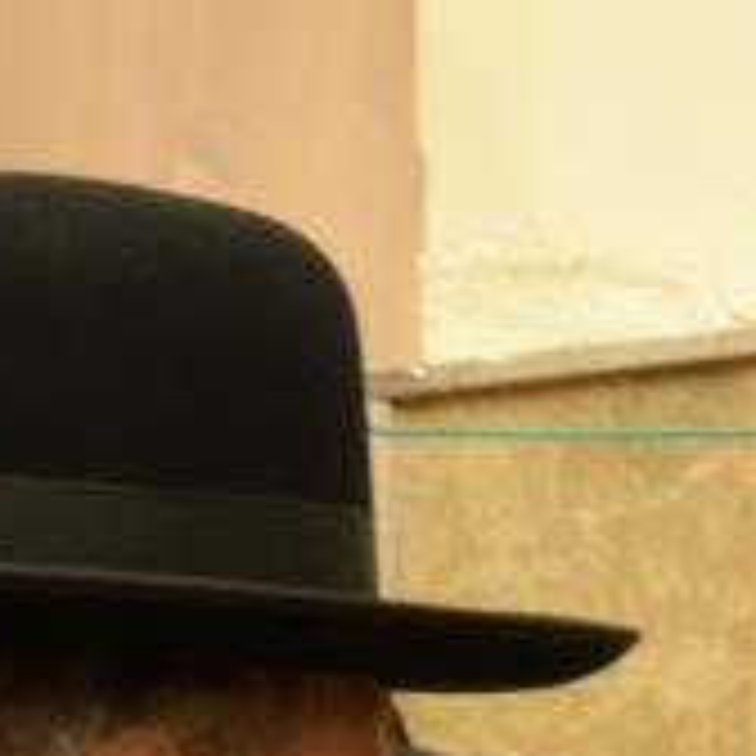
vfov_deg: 8.6
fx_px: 4783
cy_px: 1449
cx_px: 1382
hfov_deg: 8.7
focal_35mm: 194
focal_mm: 25
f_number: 5
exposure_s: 1/125
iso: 1000
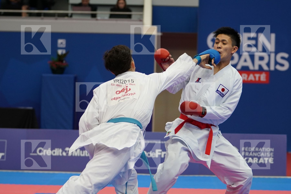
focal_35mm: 133
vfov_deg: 10.3
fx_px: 1075
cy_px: 97
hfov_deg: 15.4
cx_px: 146
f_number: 2.8
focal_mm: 89
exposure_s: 1/1000
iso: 2000
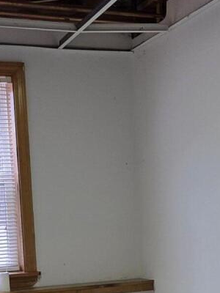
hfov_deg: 22.6
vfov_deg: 27.5
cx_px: 109
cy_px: 314
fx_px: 551
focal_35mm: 65
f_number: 1.9
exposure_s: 1/120
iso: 80
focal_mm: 2.2
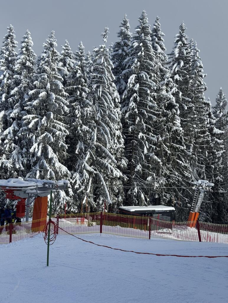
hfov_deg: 30.3
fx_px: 421
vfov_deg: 39.6
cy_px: 152
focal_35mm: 48
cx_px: 114
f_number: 1.78
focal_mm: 6.76
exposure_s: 1/4608
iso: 64
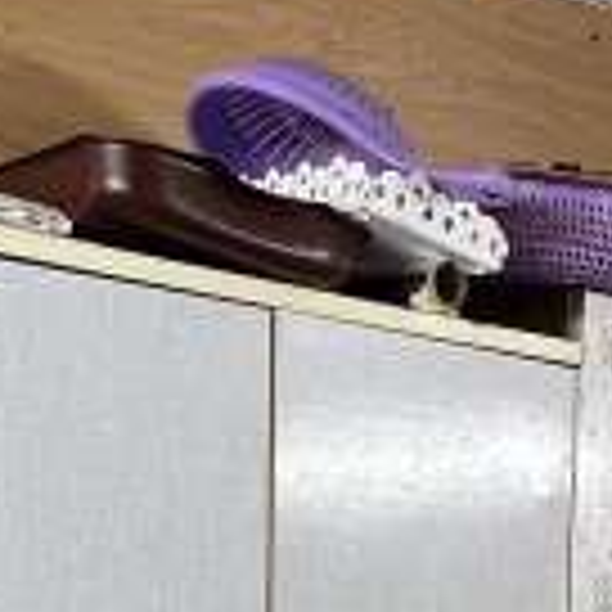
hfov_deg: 17.6
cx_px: 855
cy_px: 1066
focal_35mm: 91
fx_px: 1820
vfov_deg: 16.3
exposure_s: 1/50
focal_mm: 1.57
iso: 125
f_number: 1.8
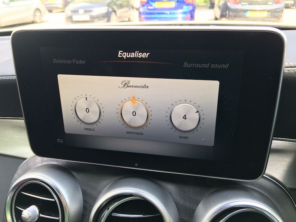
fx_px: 248
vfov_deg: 48.3
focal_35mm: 29
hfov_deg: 61.6
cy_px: 111
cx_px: 148
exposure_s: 1/50
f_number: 2.2
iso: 32
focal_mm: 4.15
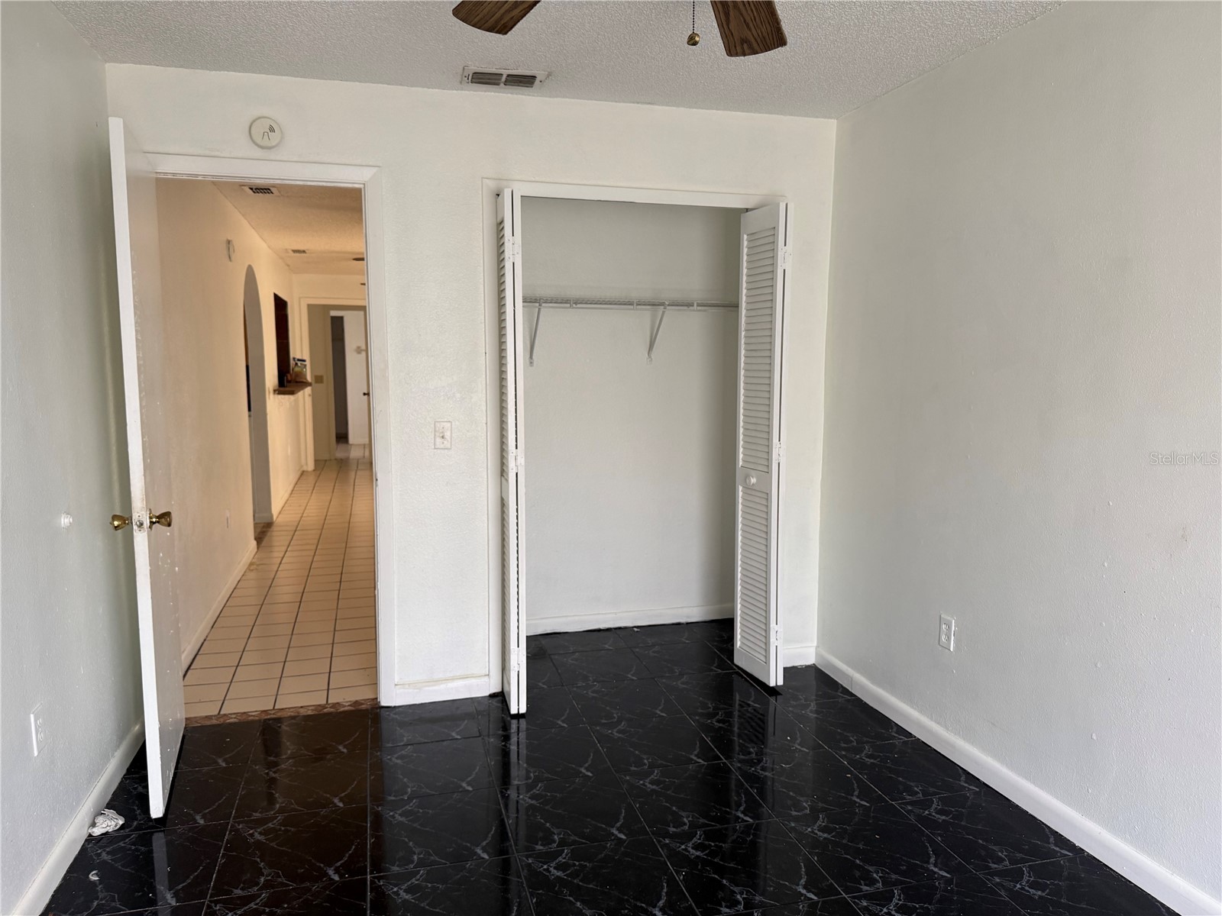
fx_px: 847
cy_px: 458
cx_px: 611
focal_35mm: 24
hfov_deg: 71.6
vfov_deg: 56.8
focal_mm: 6.76
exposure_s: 1/121
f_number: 1.78
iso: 200
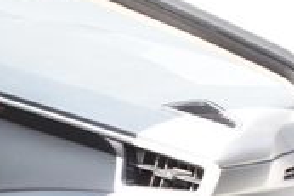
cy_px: 256
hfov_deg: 11.8
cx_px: -42
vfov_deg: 7.9
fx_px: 1402
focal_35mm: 172
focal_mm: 31
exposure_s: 1/125
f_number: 5.6
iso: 500
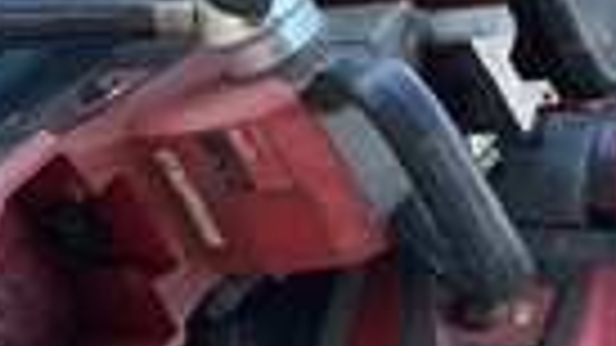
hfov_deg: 14.5
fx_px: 2417
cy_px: -157
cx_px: 400
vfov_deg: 8.0
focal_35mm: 148
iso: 25
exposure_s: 1/120
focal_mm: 3
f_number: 1.8
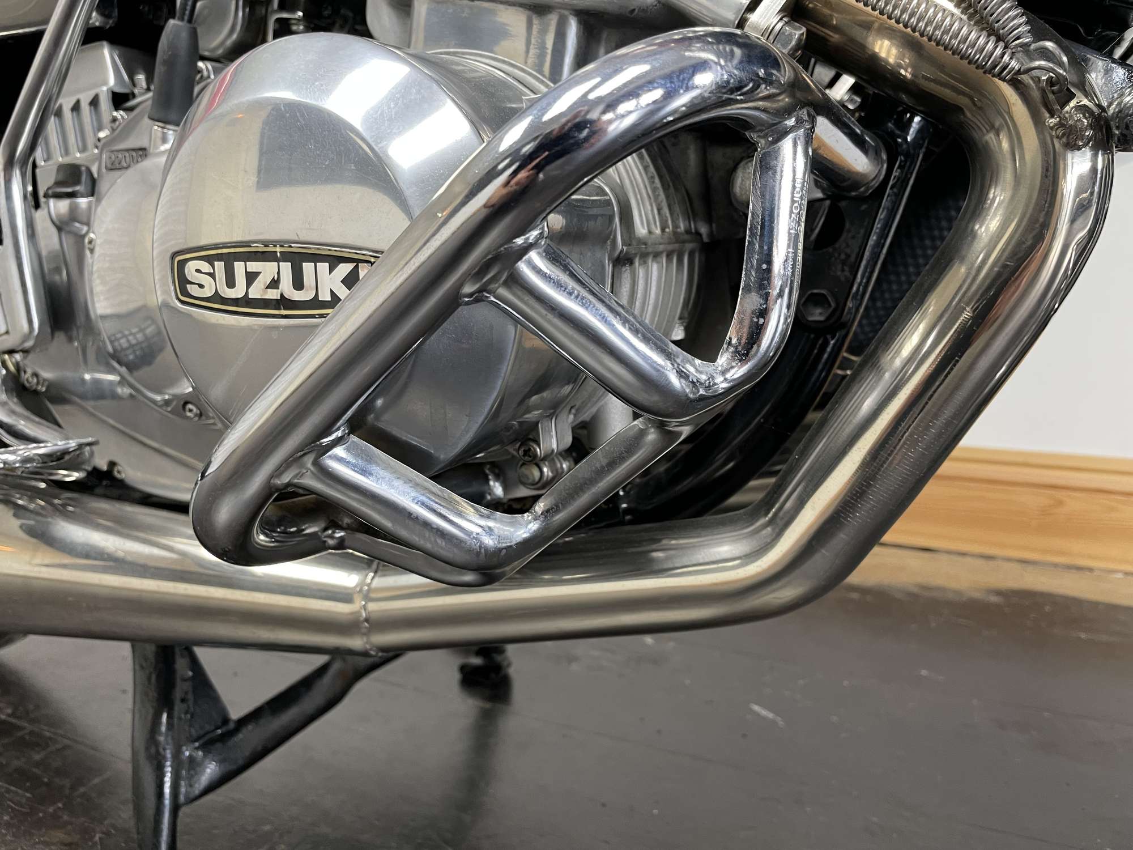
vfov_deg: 53.1
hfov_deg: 67.3
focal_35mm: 26
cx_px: 566
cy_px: 425
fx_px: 851
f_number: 1.6
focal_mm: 4.2
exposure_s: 1/50
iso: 125
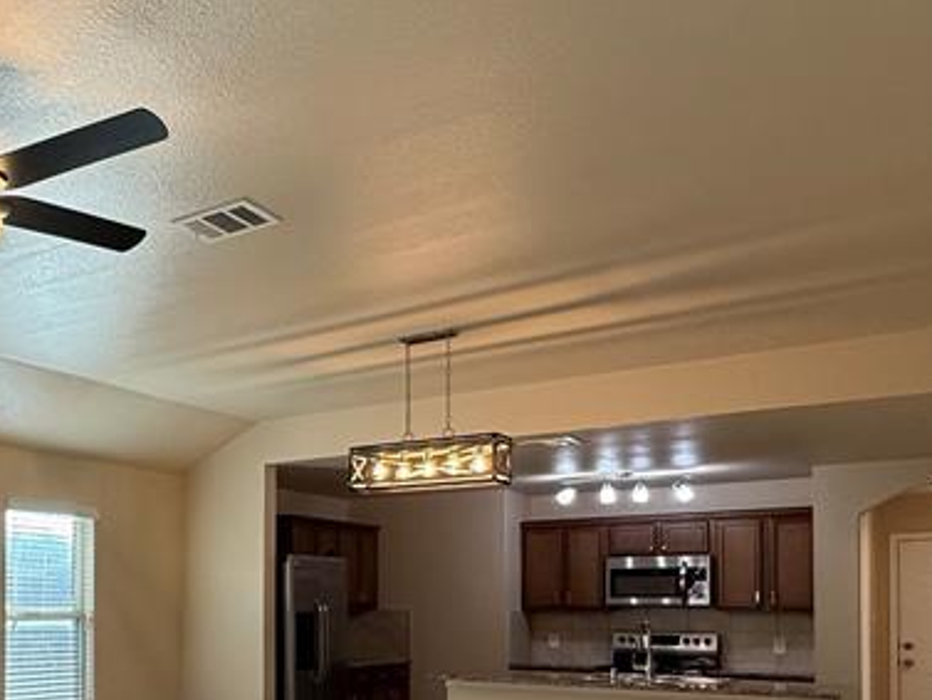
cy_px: 591
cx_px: 17
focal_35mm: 38
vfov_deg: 36.1
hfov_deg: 42.8
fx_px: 1023
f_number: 2.2
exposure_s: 1/120
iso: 125
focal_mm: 2.22
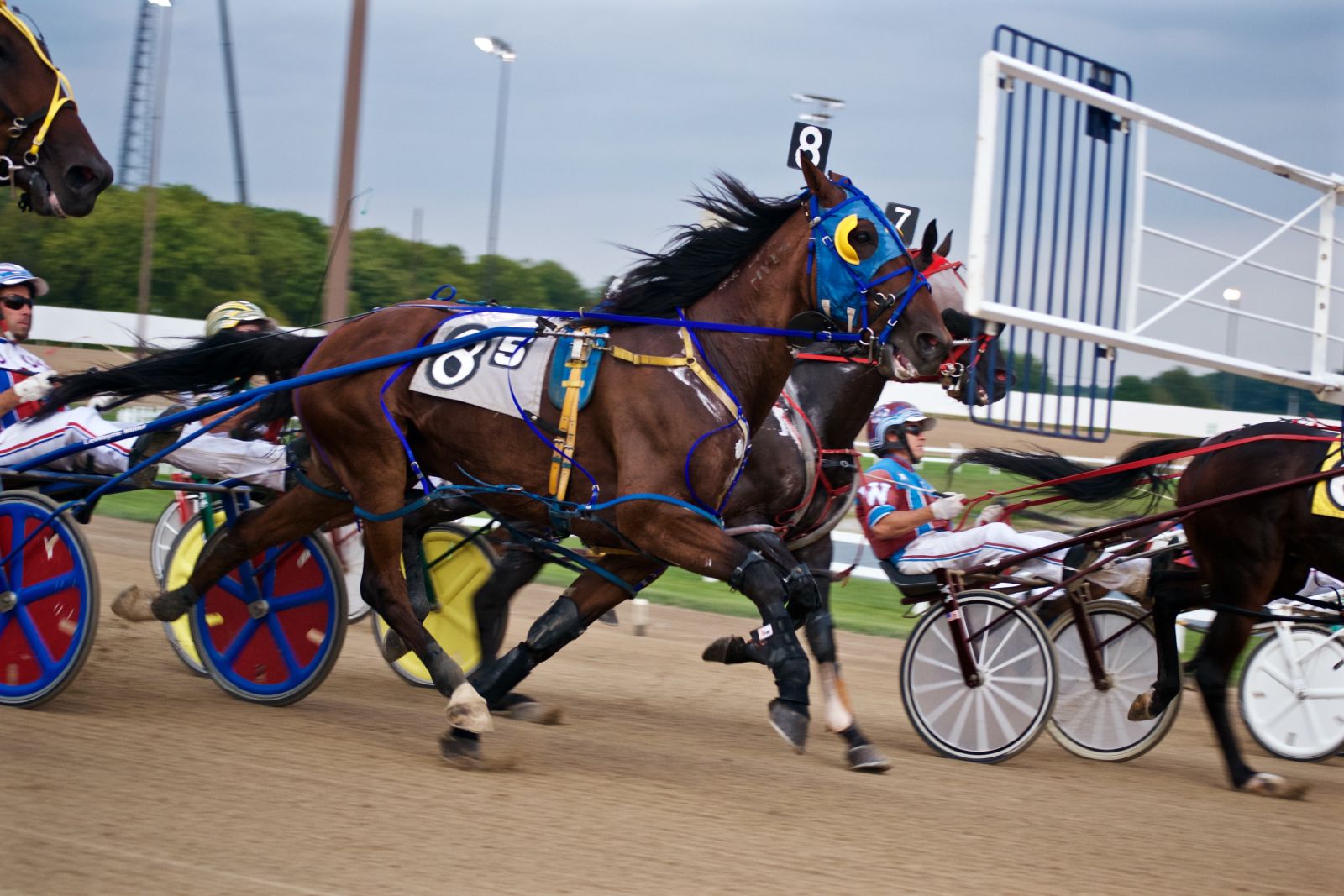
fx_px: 3080
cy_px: 448
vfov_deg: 16.6
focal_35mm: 82
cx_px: 672
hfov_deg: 24.6
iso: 800
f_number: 4
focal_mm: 55
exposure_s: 1/400
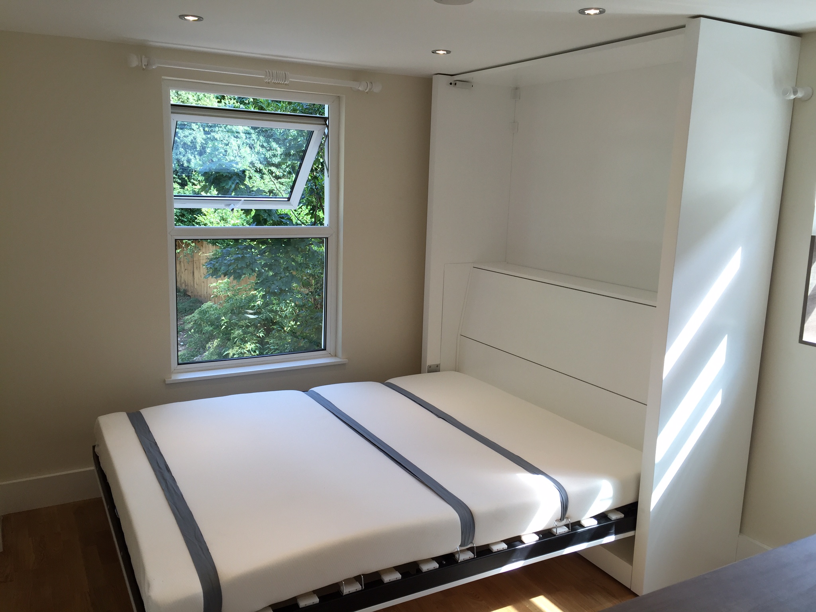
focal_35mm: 29
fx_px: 684
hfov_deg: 61.7
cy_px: 306
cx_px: 408
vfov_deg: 48.2
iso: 32
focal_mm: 4.15
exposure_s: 1/128
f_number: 2.2
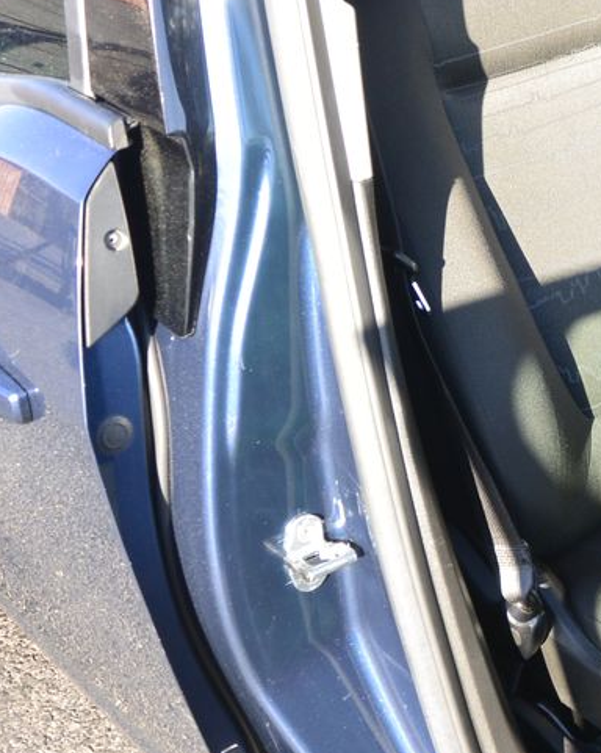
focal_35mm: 54
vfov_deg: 34.7
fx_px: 1202
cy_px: 334
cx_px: 772
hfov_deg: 24.6
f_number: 4
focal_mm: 10
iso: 160
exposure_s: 1/200
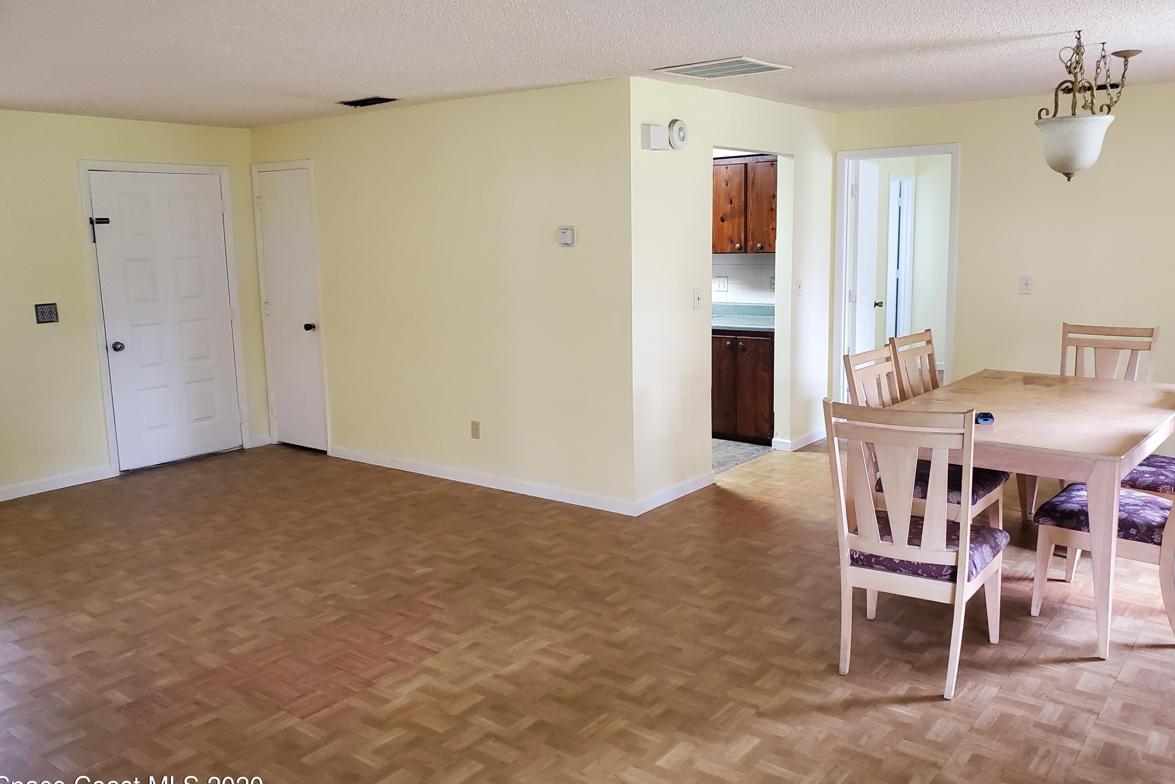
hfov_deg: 65.5
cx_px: 599
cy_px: 370
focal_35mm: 28
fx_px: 914
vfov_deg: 46.4
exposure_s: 1/39
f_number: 2.4
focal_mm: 4.3
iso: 500
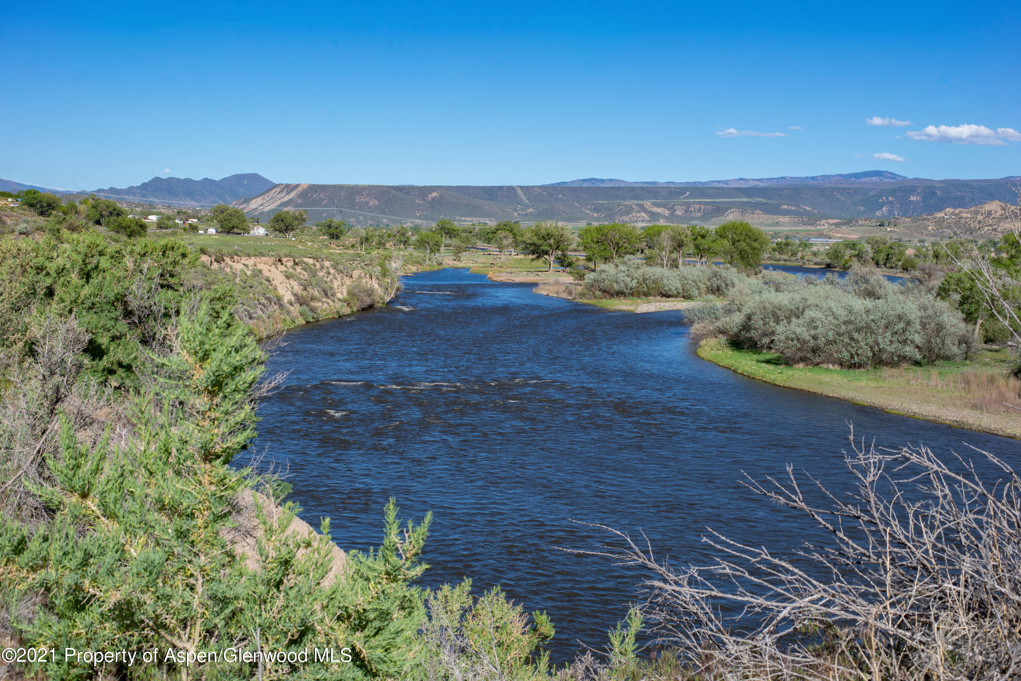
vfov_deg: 27.0
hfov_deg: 39.6
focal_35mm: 50
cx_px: 510
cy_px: 340
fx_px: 1418
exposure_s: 1/200
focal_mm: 50
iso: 160
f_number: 11
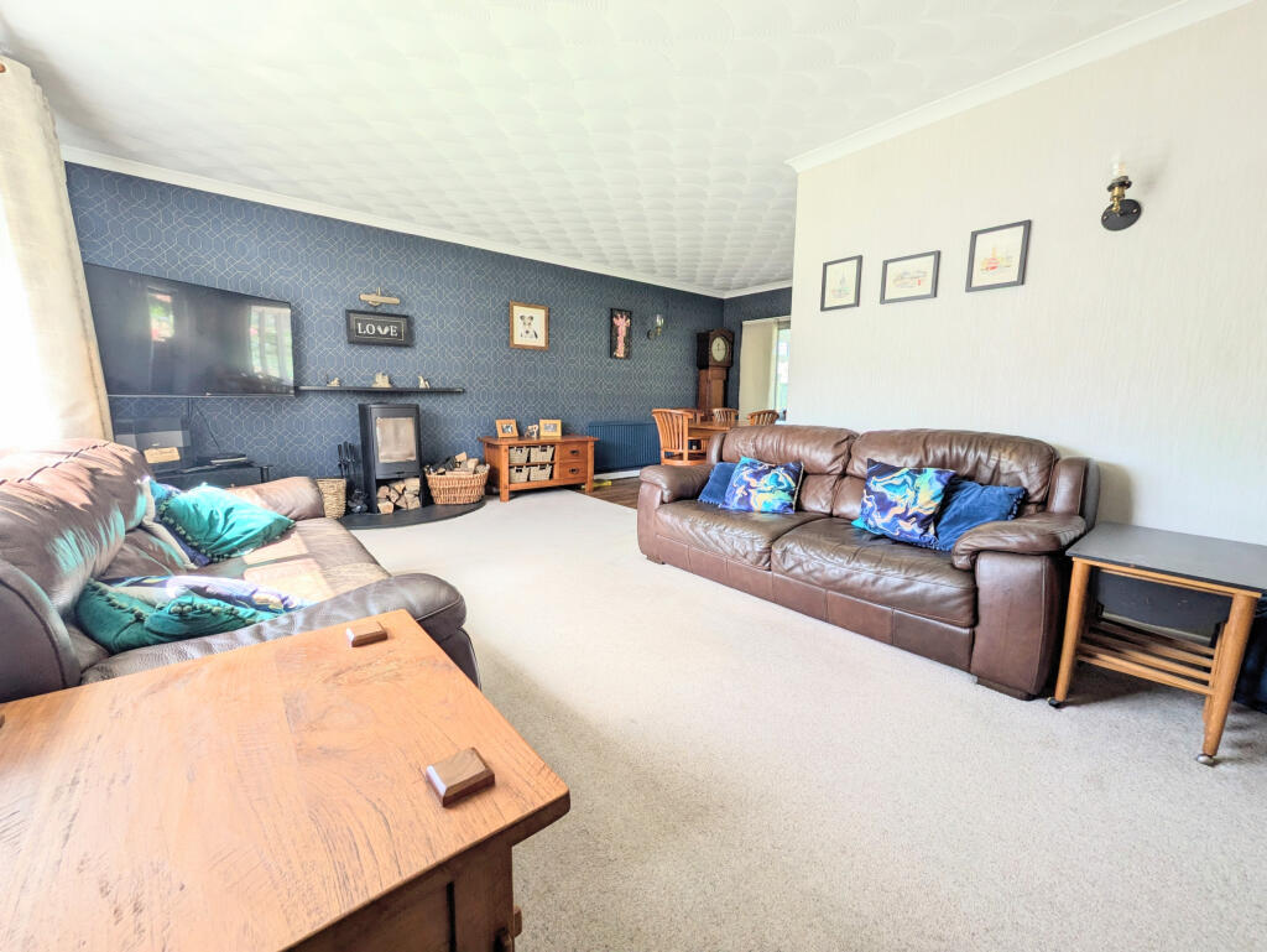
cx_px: 634
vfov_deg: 85.7
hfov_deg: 102.0
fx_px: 513
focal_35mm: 14
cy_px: 476
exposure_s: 1/100
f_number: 2.2
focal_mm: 1.83
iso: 68
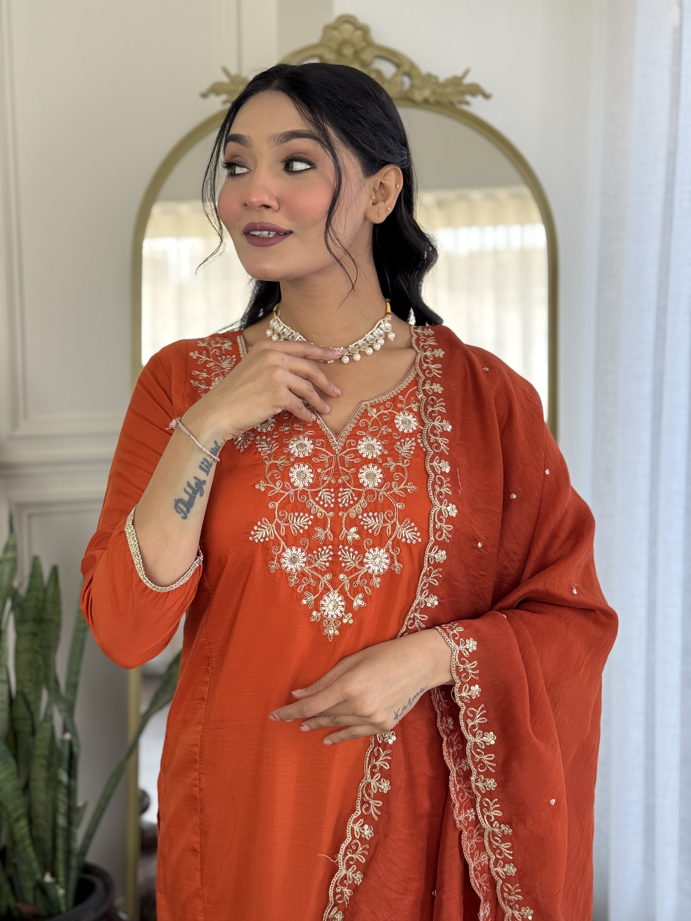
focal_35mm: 48
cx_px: 346
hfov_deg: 30.3
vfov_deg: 39.7
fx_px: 1278
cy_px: 460
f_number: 1.78
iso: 160
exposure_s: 1/114
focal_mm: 6.76
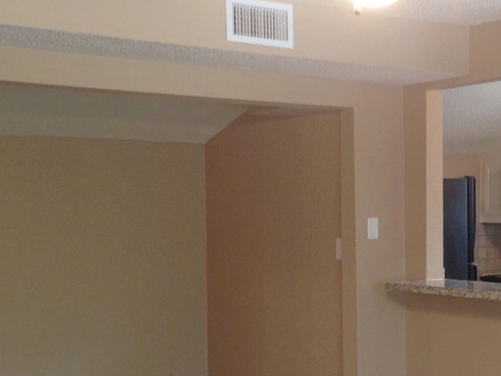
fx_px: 955
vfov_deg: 22.1
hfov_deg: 29.3
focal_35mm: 66
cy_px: 257
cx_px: 320
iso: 125
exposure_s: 1/20
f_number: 2.4
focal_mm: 4.13
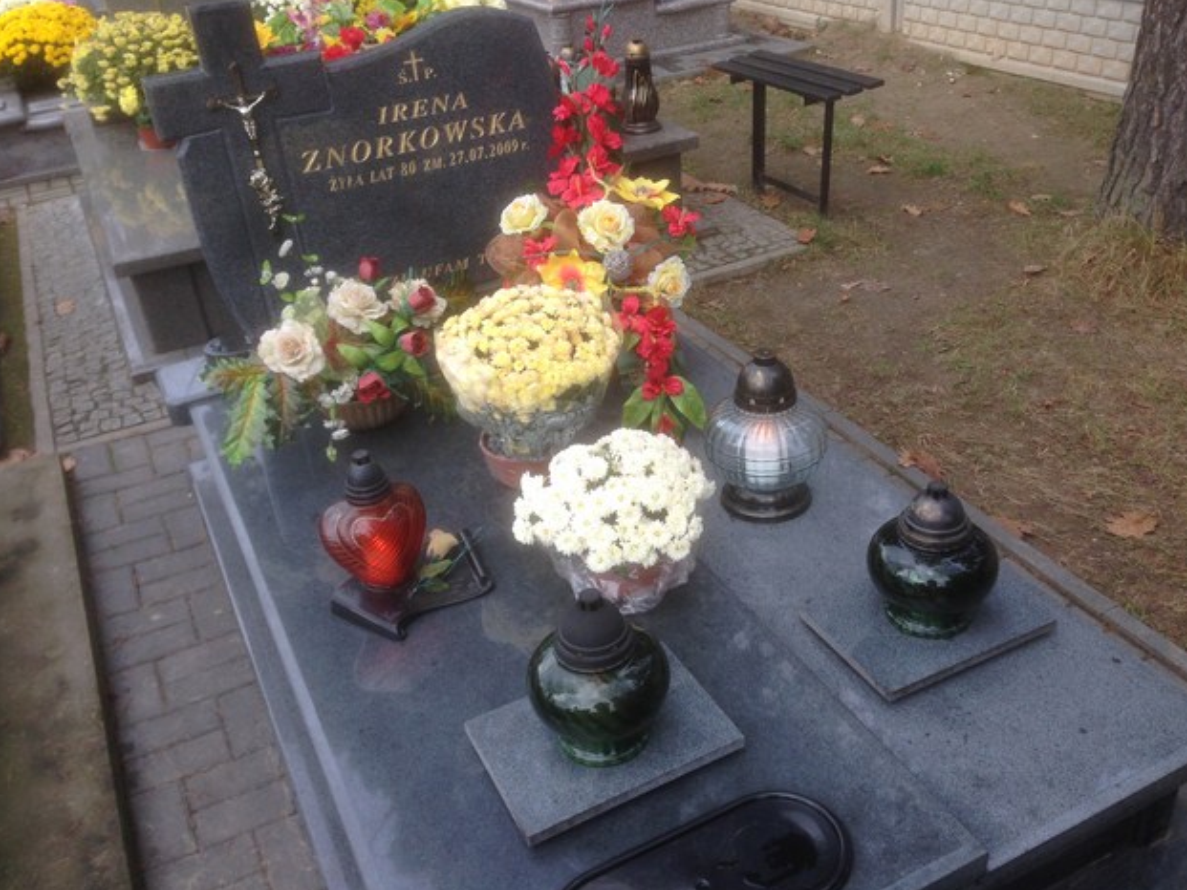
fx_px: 1166
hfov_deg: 53.9
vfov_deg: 41.8
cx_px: 604
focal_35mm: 34
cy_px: 443
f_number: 2.4
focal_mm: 4.12
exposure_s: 1/155
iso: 50
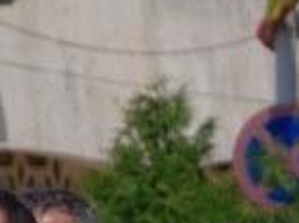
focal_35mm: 833
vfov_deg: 1.8
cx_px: 492
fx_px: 7180
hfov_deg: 2.4
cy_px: 507
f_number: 6.3
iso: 100
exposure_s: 1/640
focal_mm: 105
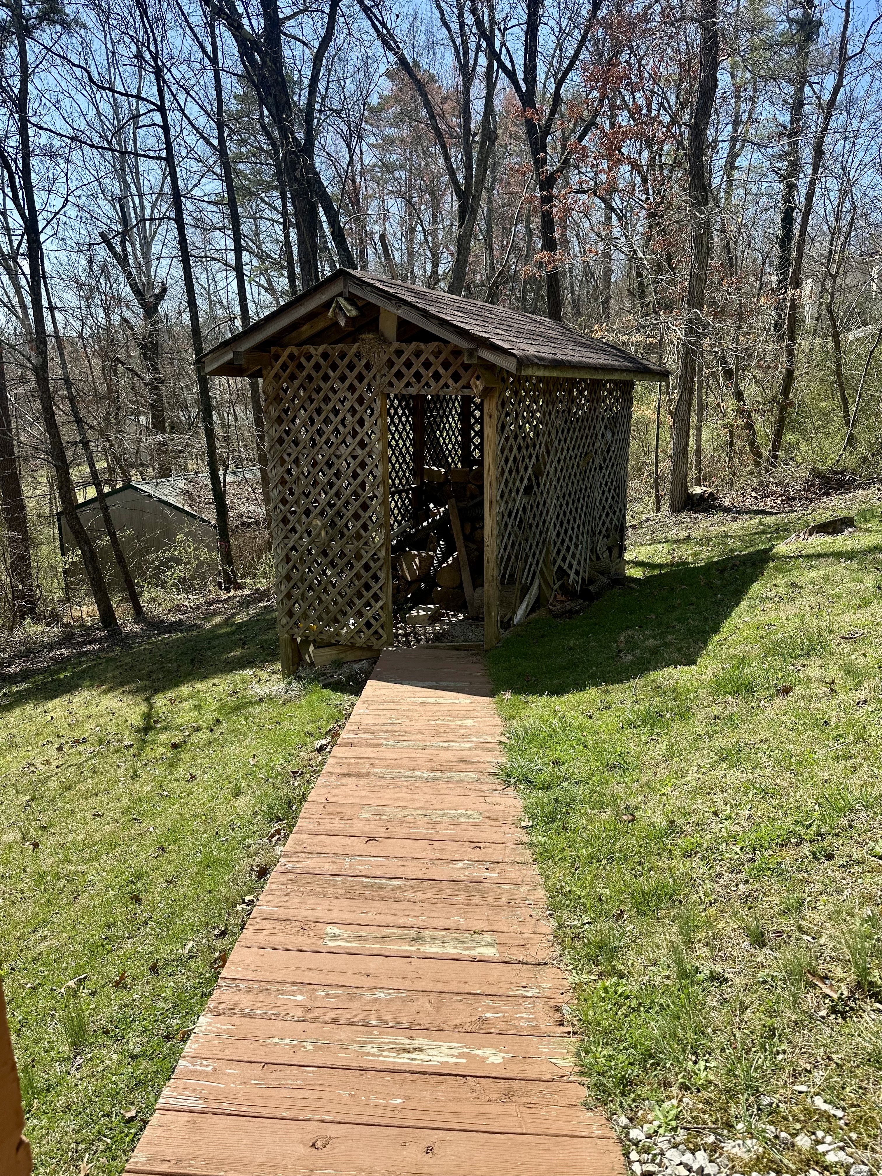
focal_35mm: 24
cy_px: 588
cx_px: 441
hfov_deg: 56.8
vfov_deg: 71.6
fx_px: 815
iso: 80
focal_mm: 6.86
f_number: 1.78
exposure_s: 1/2469
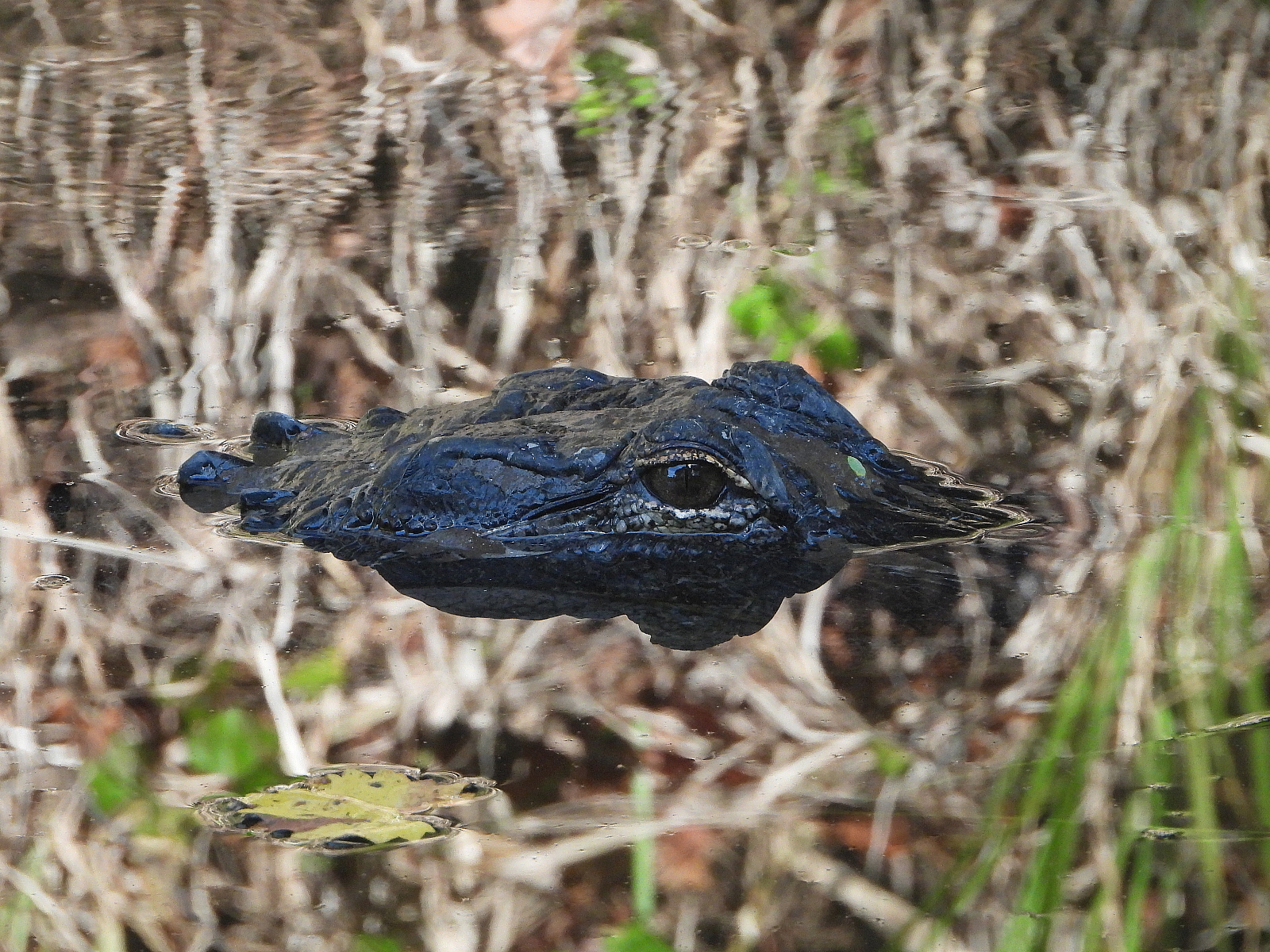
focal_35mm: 1000
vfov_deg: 1.5
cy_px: 476
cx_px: 635
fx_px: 36688
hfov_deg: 2.0
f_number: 5.6
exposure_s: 1/125
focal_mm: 180
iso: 720
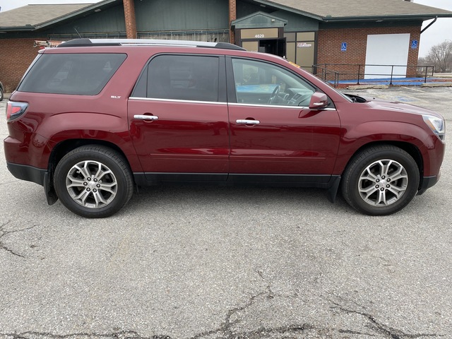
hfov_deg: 67.3
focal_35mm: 26
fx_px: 339
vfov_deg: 53.1
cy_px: 170
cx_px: 226
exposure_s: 1/502
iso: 32
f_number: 1.8
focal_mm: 4.25
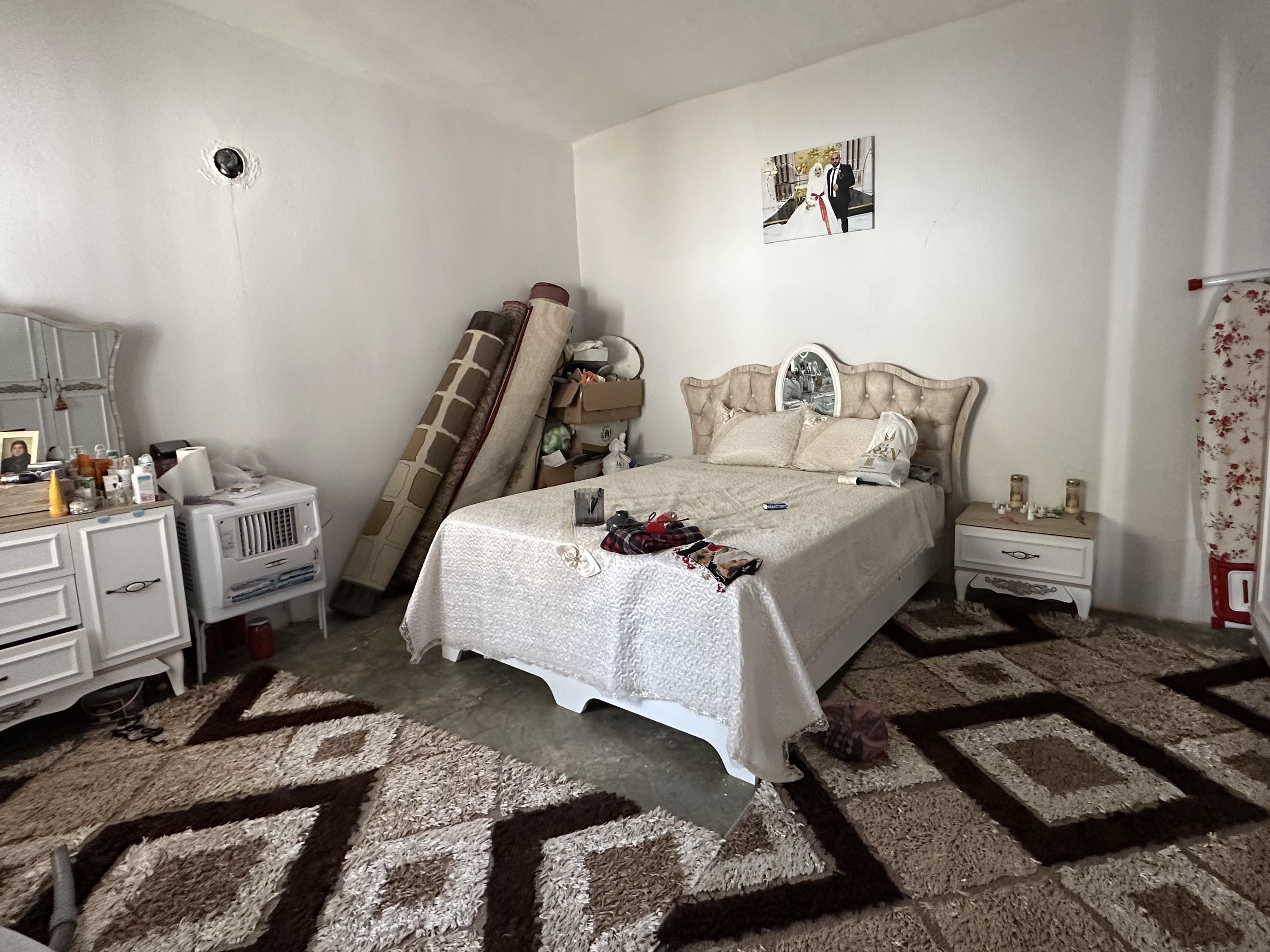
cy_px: 440
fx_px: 660
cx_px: 704
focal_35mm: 18
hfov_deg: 87.4
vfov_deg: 71.5
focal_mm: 2.22
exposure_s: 1/60
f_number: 2.2
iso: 320
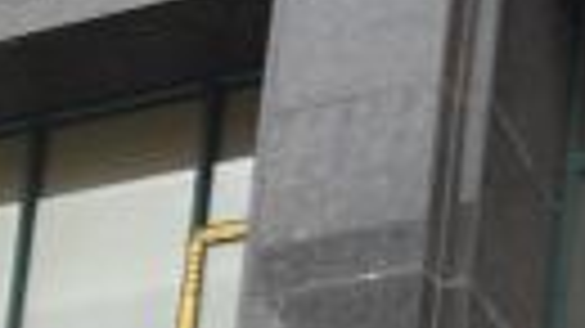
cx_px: 452
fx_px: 2636
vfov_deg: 5.6
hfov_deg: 12.6
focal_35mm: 170
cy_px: 1541
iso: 25
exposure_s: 1/127
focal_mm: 4.15
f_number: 2.2
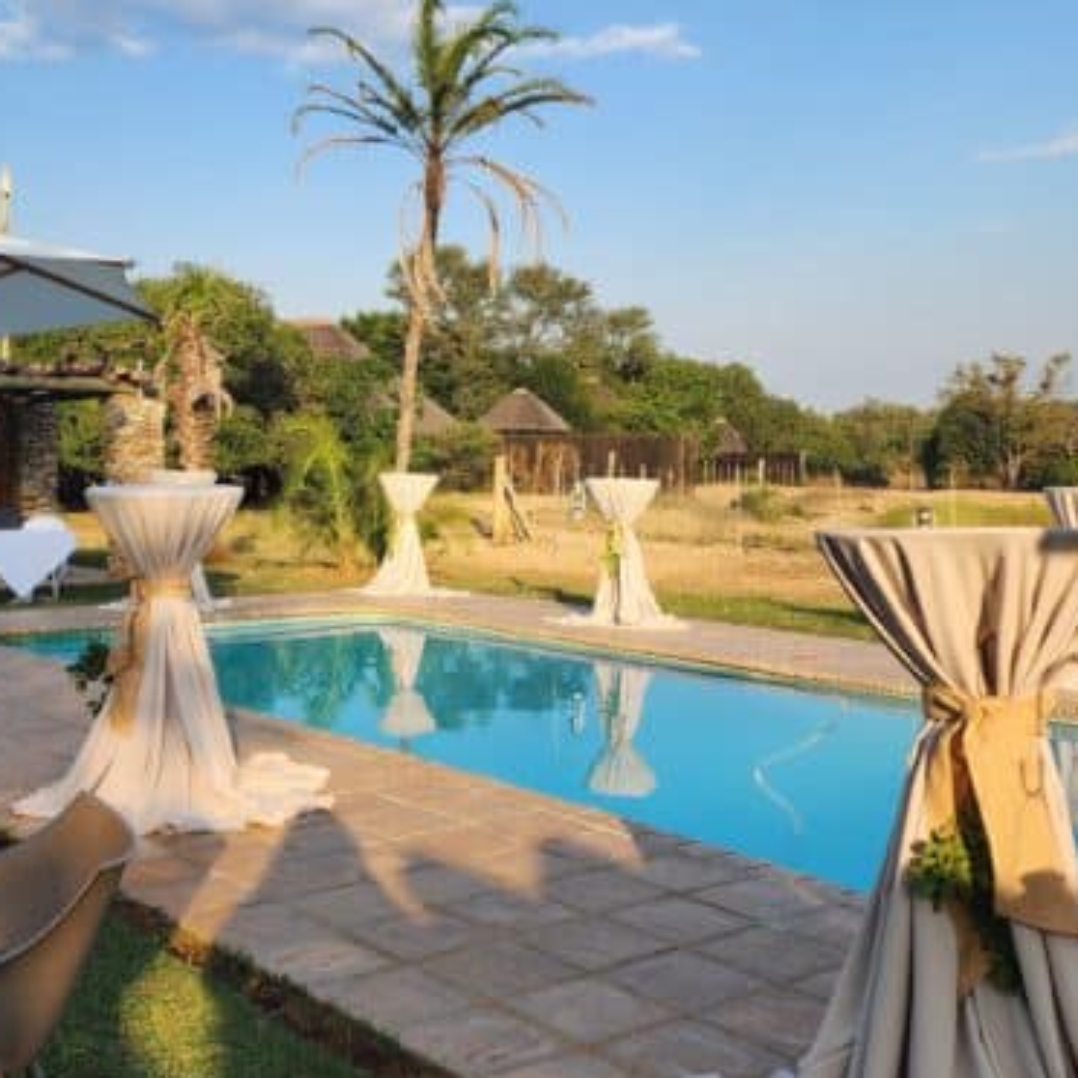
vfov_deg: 40.0
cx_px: 377
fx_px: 1480
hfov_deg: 39.6
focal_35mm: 42
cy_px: 533
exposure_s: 1/505
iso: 12
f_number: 1.8
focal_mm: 6.4
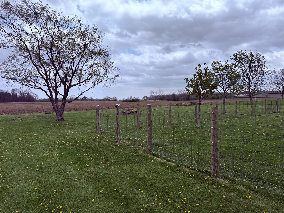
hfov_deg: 71.6
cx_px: 142
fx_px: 197
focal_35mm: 24
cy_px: 106
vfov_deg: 56.8
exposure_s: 1/6173
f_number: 1.78
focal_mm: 6.76
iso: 80
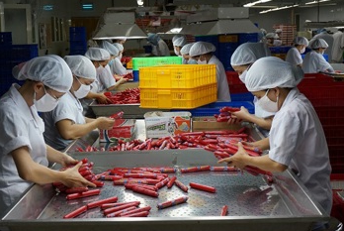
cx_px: 162
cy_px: 112
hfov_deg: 32.3
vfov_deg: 22.0
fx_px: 593
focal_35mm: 62
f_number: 8
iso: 800
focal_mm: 36
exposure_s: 1/125
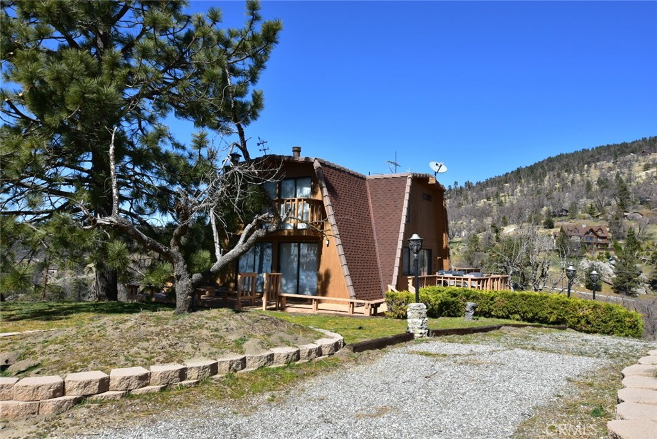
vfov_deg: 47.9
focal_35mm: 27
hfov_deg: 67.4
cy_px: 220
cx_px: 328
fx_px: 493
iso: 200
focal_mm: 18
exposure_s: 1/250
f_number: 10
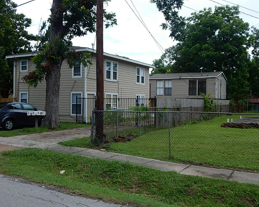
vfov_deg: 41.1
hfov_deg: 50.3
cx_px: 128
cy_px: 105
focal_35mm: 36
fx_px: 276
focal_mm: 6.1
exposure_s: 1/1000
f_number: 3.3
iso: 125
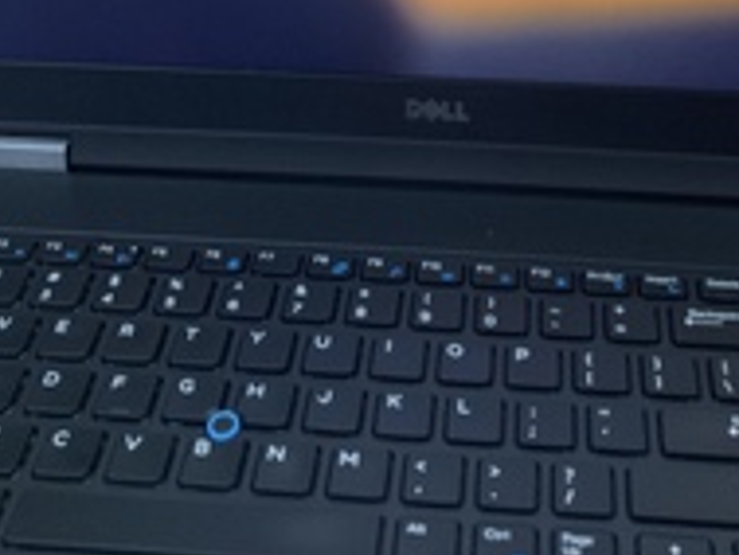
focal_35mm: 55
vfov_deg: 25.2
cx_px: 465
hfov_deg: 34.7
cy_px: -16
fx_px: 1175
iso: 400
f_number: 1.8
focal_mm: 4.25
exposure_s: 1/40
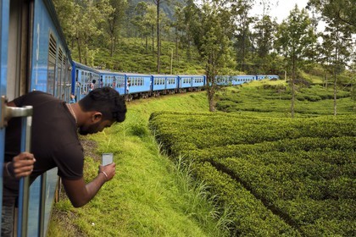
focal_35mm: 36
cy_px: 118
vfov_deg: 36.9
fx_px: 356
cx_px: 178
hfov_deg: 53.1
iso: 800
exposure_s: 1/1250
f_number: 7.1
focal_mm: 36
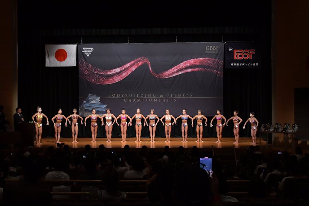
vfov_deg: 25.0
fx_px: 463
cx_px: 154
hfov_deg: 36.9
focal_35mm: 54
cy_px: 103
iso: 5000
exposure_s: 1/400
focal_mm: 36
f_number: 5.6
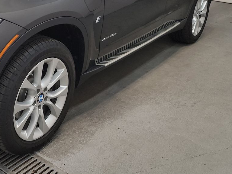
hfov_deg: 35.8
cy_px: 31
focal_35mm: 50
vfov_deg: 28.4
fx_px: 335
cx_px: 21
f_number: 1.8
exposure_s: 1/59
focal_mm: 6.7
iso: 149
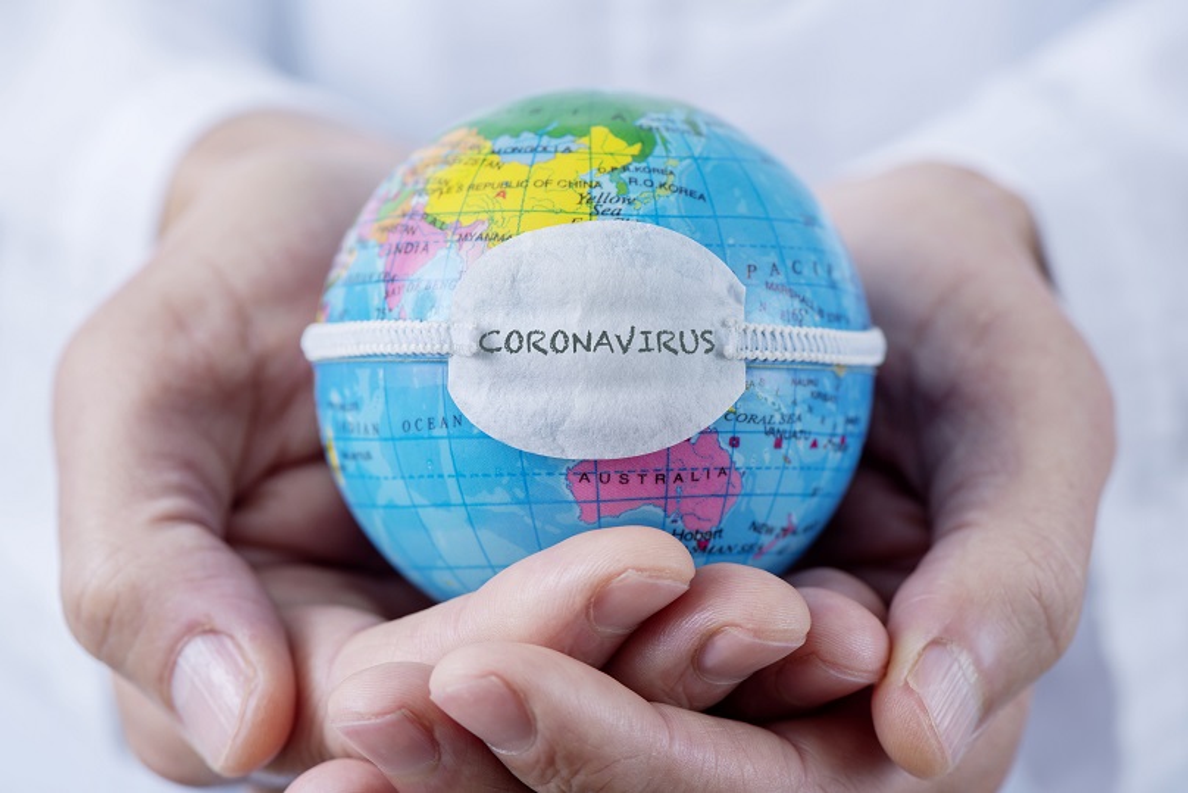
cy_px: 396
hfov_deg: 19.5
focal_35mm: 105
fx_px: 3465
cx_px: 594
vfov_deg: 13.0
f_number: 8
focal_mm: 105
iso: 64
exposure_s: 1/160
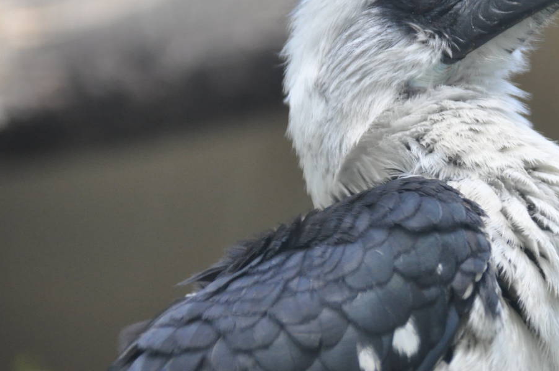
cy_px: 61
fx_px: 12375
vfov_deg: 1.7
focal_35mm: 798
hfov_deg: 2.6
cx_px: 481
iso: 1000
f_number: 5.6
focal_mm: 300
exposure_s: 1/160
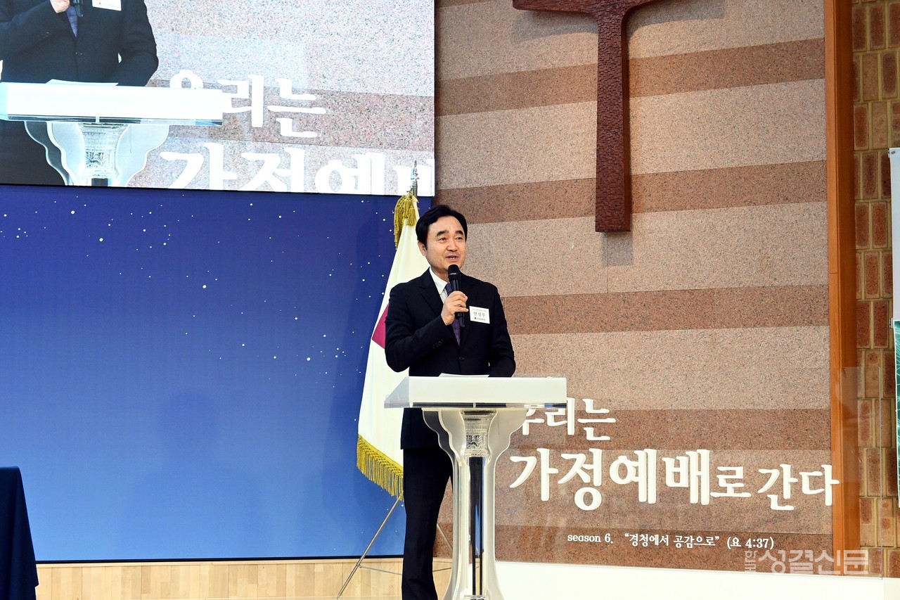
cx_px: 450
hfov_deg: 27.0
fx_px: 1875
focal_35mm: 75
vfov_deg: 18.2
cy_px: 300
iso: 2000
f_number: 6.3
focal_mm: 50
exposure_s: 1/125
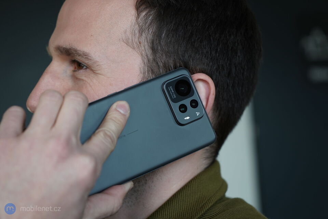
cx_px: 164
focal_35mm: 70
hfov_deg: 28.8
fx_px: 638
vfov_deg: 19.5
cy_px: 110
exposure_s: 1/160
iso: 400
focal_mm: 70
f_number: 4
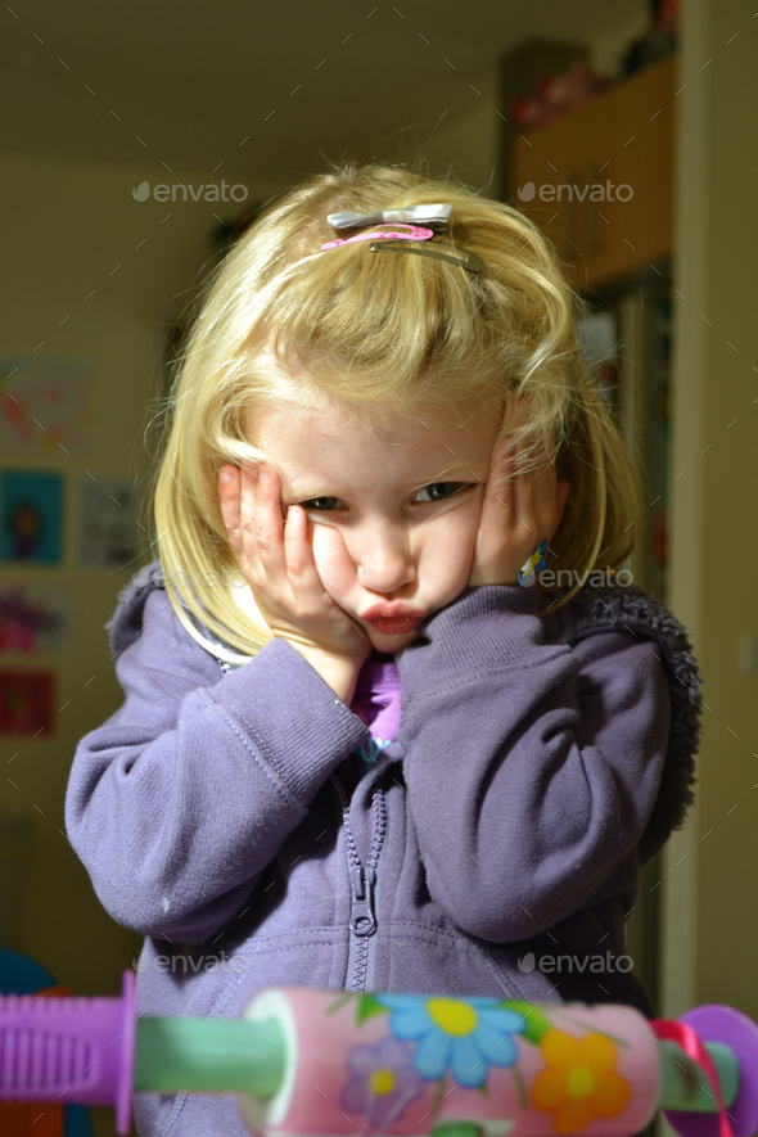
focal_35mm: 82
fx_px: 2605
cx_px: 379
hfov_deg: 16.6
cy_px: 568
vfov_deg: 24.6
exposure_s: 1/50
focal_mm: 55
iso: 400
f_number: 5.6
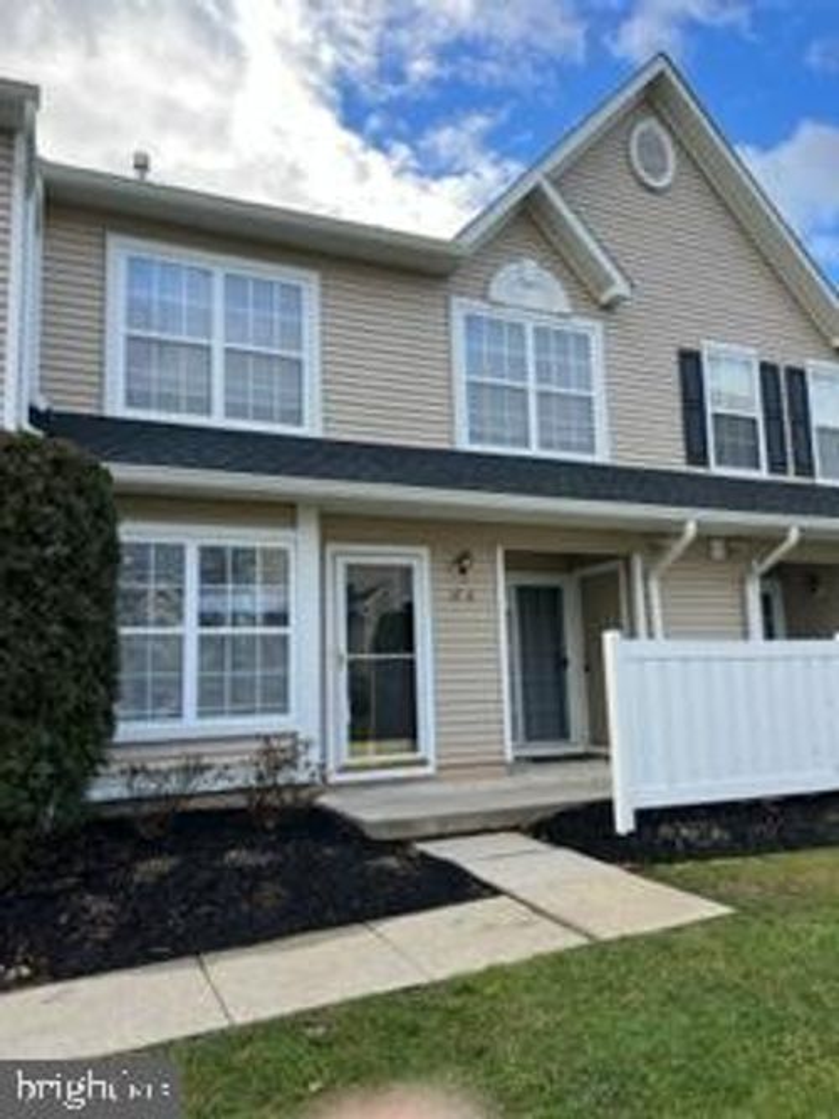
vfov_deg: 67.3
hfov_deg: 53.0
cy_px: 560
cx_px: 420
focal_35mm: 26
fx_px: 840
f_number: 1.5
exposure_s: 1/594
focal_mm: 5.7
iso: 50
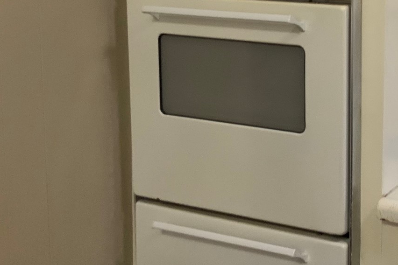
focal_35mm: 68
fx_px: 752
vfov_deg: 19.7
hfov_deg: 27.9
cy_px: 35
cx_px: 395
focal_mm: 3
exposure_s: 1/60
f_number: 1.8
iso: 125
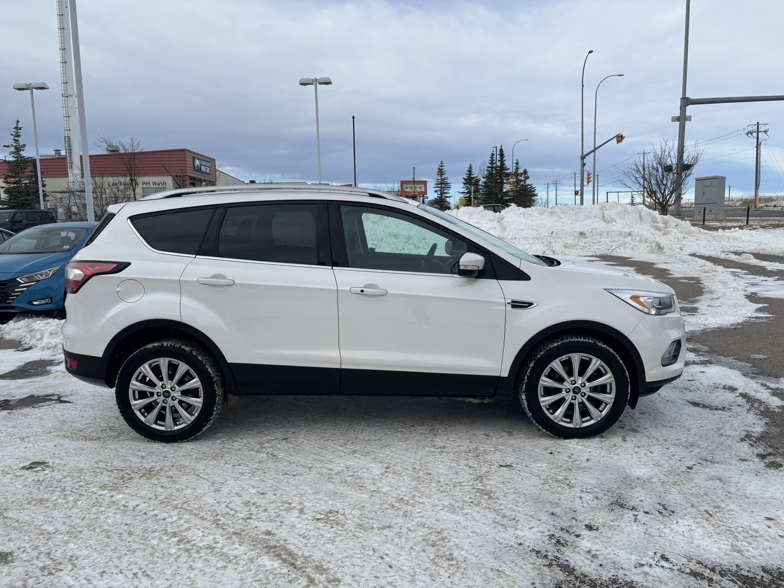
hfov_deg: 67.3
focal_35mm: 26
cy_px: 294
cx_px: 392
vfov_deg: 53.1
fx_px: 589
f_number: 1.6
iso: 50
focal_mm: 5.96
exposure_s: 1/4082
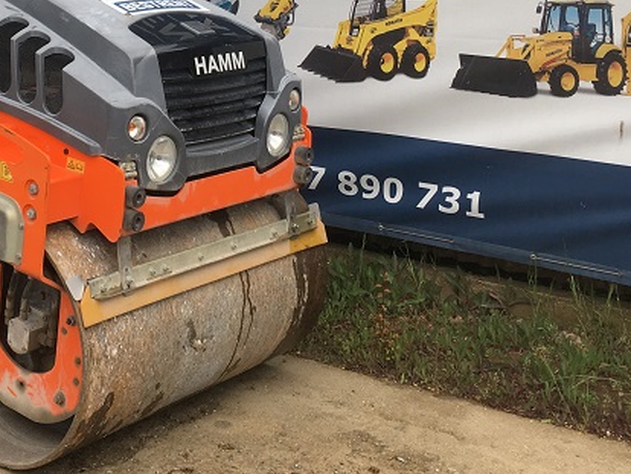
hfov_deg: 29.9
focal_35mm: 63
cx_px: 116
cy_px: -5
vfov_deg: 22.4
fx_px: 1149
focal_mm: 4.15
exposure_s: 1/265
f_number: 2.2
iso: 25
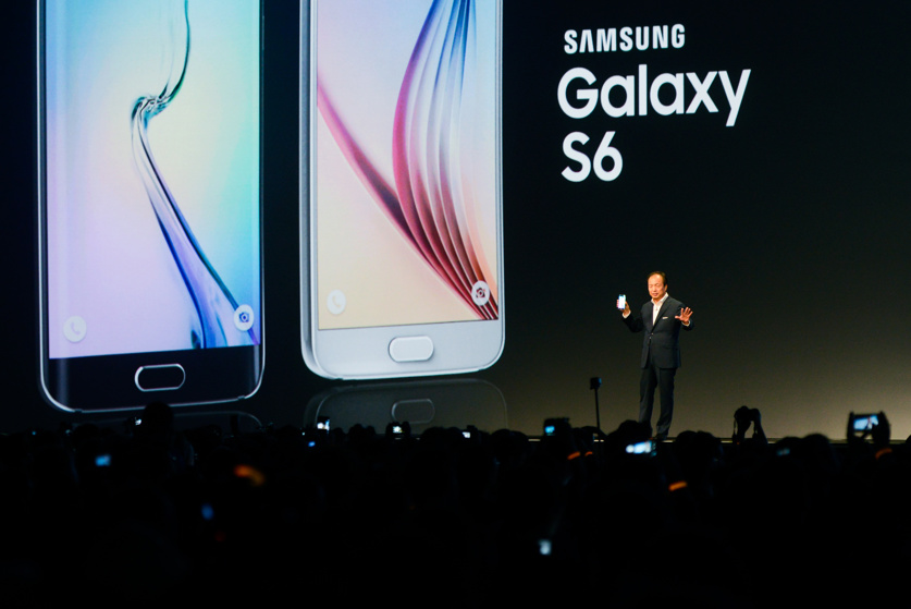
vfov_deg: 12.2
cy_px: 304
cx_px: 456
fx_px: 2836
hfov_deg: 18.3
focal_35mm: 112
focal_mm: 112
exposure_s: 1/200
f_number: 2.8
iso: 1250
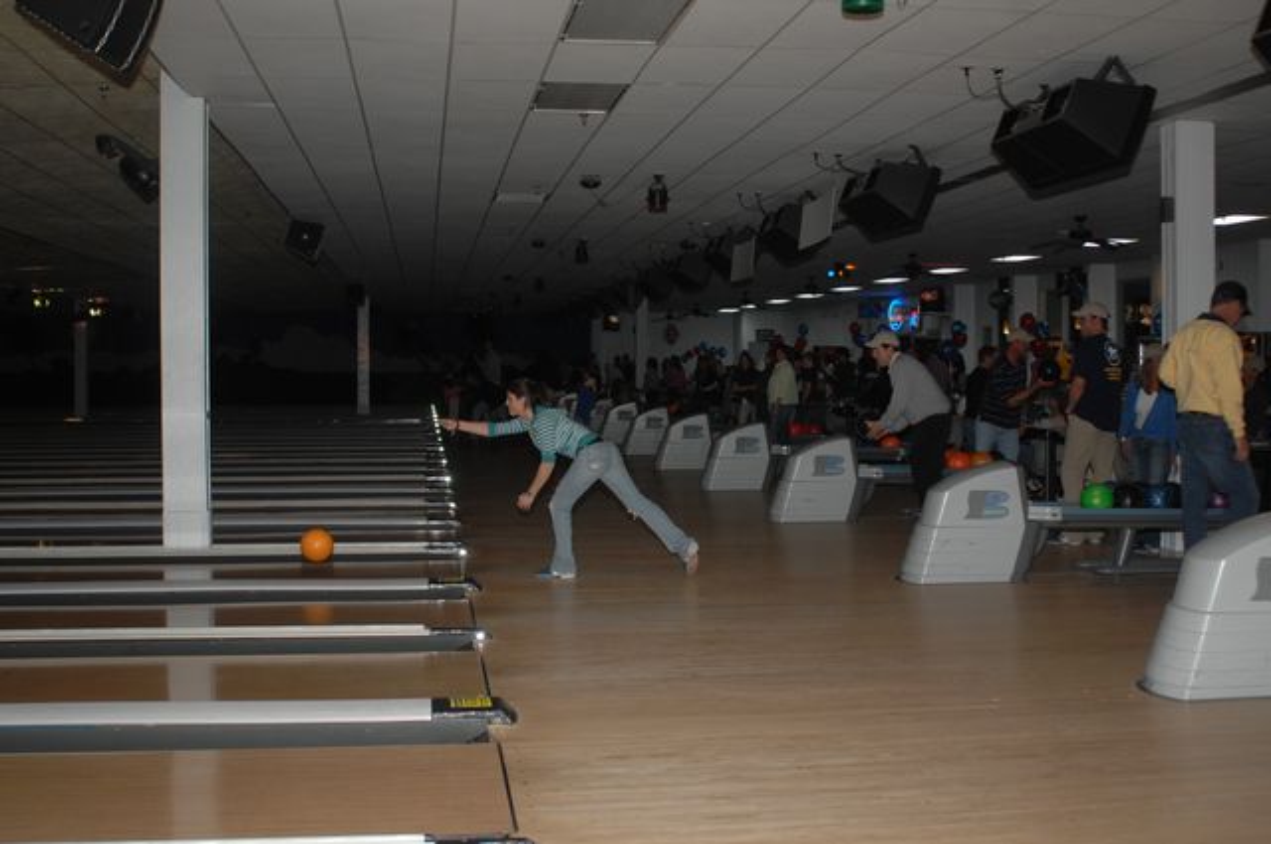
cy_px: 422
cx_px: 636
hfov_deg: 46.5
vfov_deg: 31.8
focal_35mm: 42
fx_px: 1481
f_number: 3.5
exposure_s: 1/125
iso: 400
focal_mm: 28
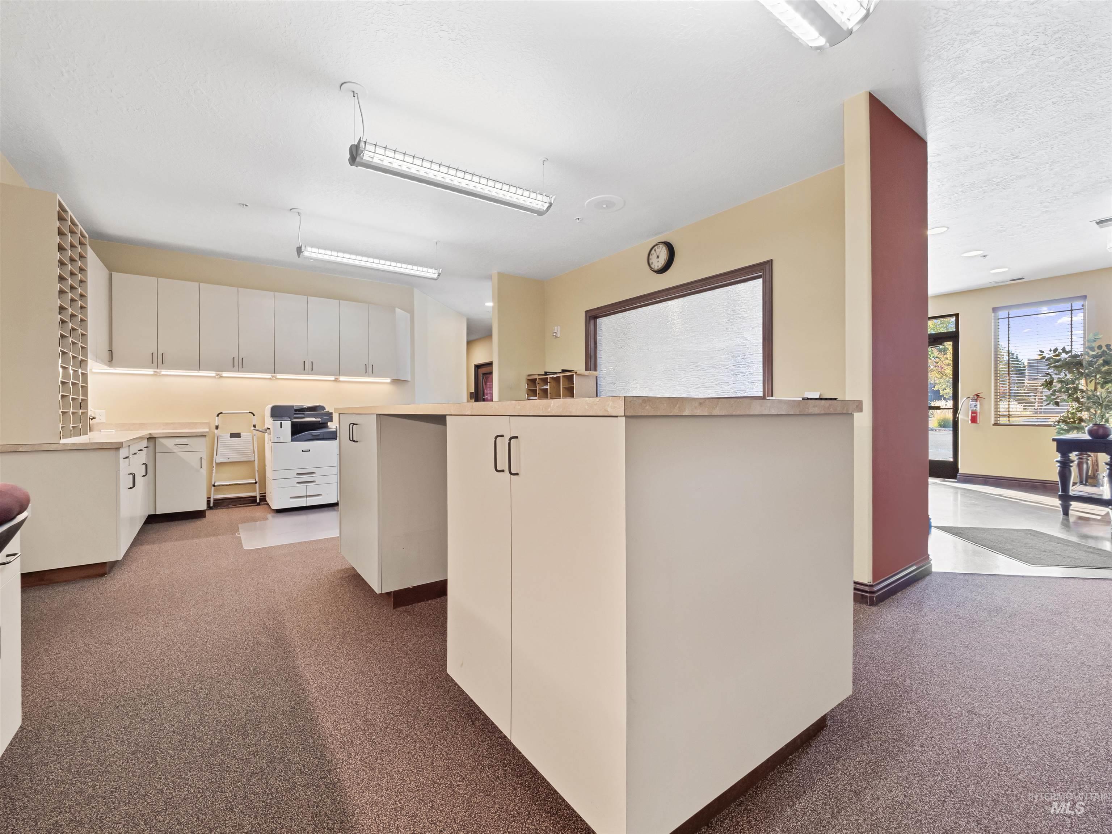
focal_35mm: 14
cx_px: 556
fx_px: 450
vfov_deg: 85.7
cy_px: 417
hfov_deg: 102.1
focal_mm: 7
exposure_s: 1/2.5
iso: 400
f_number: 8
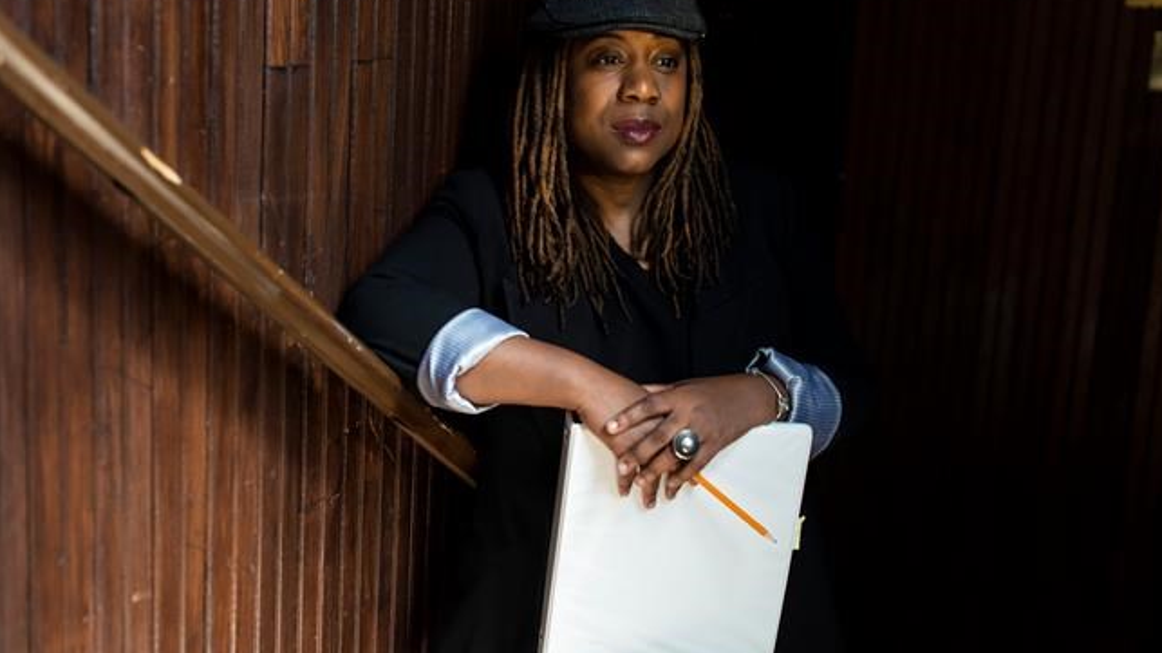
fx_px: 1632
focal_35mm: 53
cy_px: 308
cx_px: 584
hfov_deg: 39.2
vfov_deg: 22.6
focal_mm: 50
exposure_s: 1/400
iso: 1600
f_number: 2.8
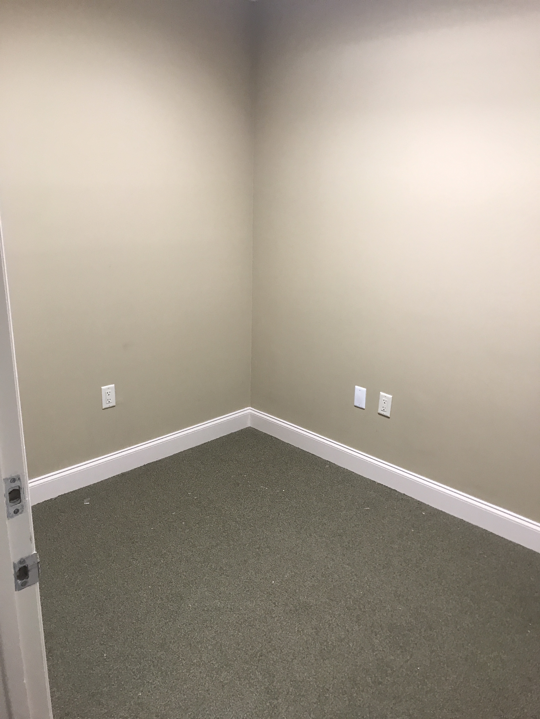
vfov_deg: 63.4
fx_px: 582
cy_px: 360
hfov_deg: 49.7
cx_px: 270
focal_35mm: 28
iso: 40
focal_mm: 3.99
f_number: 1.8
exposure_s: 1/20
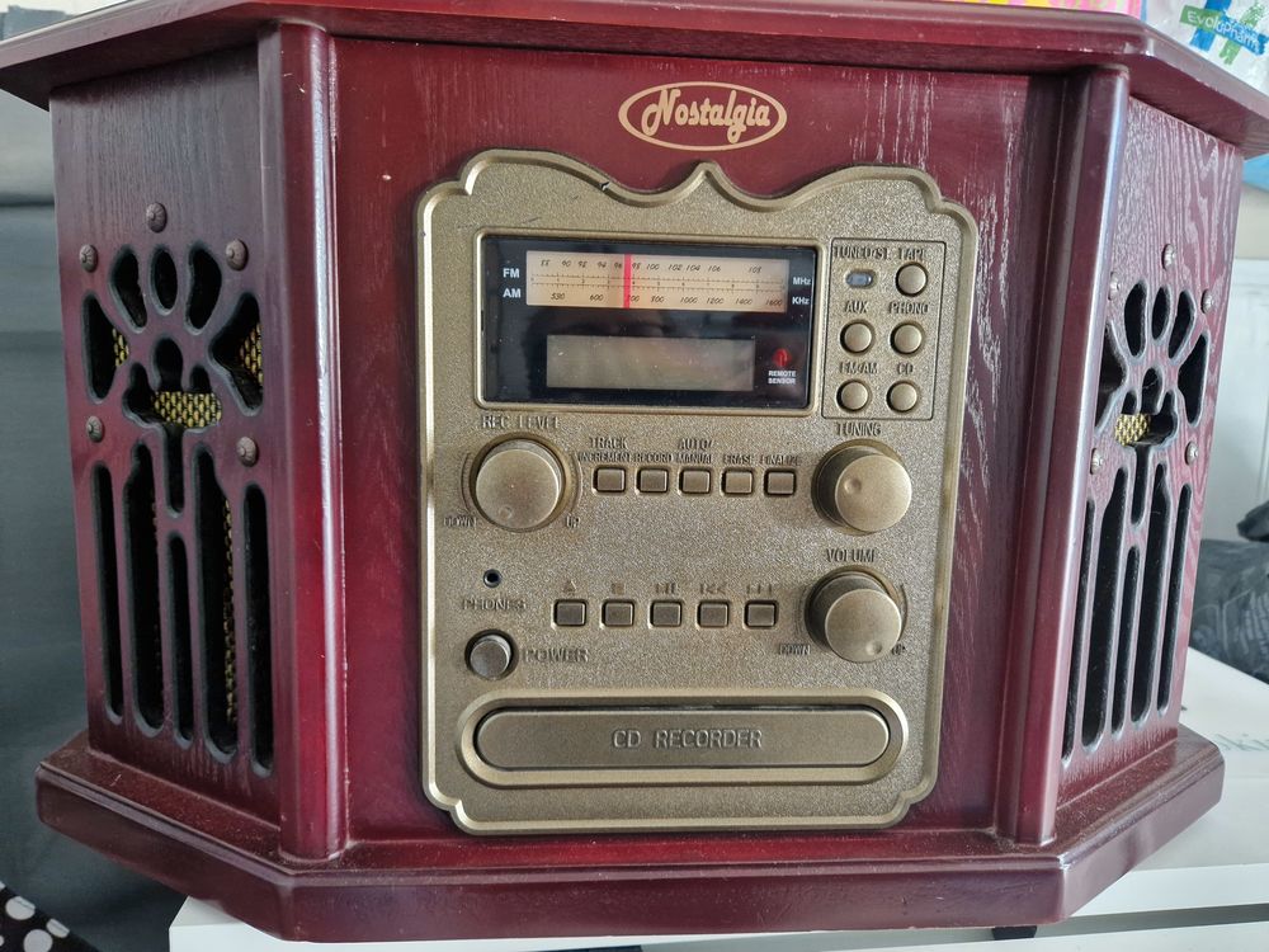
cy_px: 476
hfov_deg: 73.9
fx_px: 843
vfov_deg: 58.9
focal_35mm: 23
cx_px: 634
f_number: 1.8
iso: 500
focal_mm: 5.4
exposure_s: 1/50
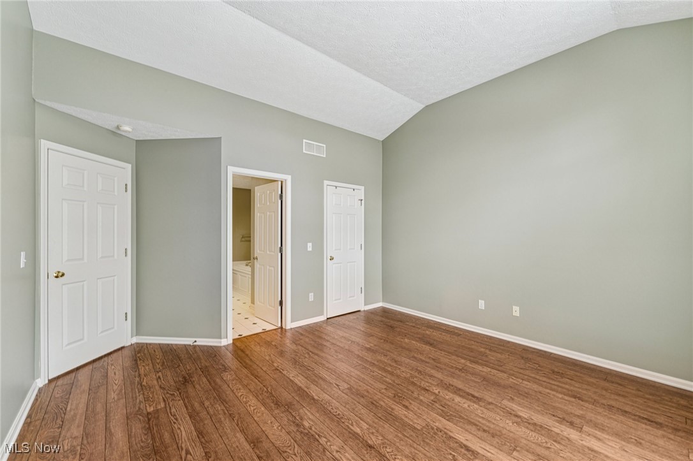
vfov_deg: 81.2
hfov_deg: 104.3
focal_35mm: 14
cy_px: 230
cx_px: 346
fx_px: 269
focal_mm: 14
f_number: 4.5
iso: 200
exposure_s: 1/15
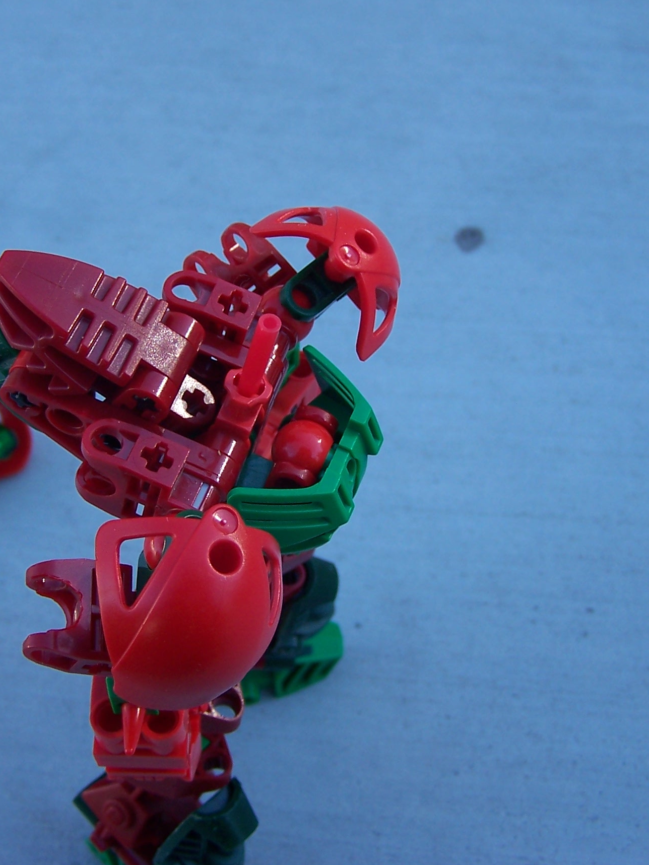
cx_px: 264
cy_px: 431
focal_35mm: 51
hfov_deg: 28.5
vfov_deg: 37.5
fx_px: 1275
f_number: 2.8
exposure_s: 1/180
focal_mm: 6.3
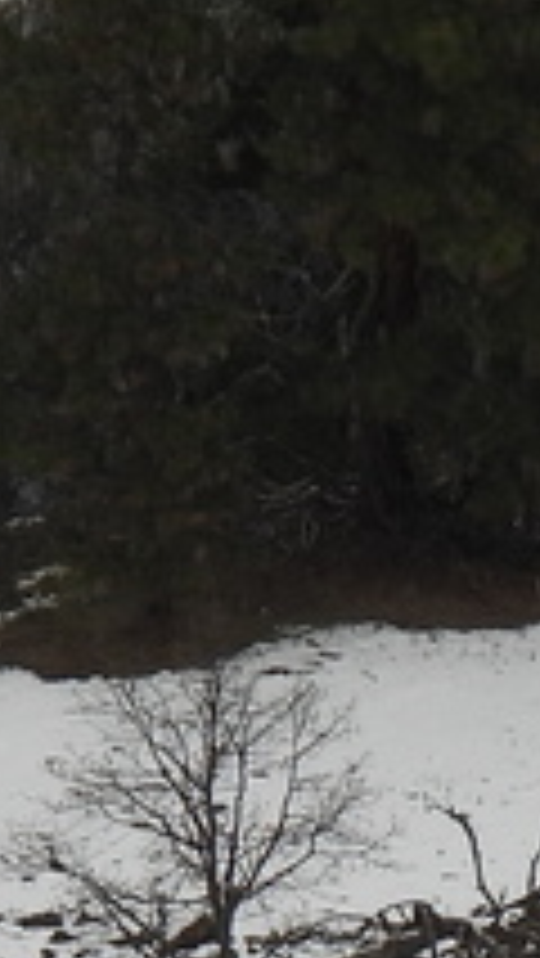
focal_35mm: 1210
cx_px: 936
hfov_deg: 1.0
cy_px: 1718
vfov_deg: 1.8
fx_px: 30764
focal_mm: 33
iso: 100
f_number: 4.5
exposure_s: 1/400
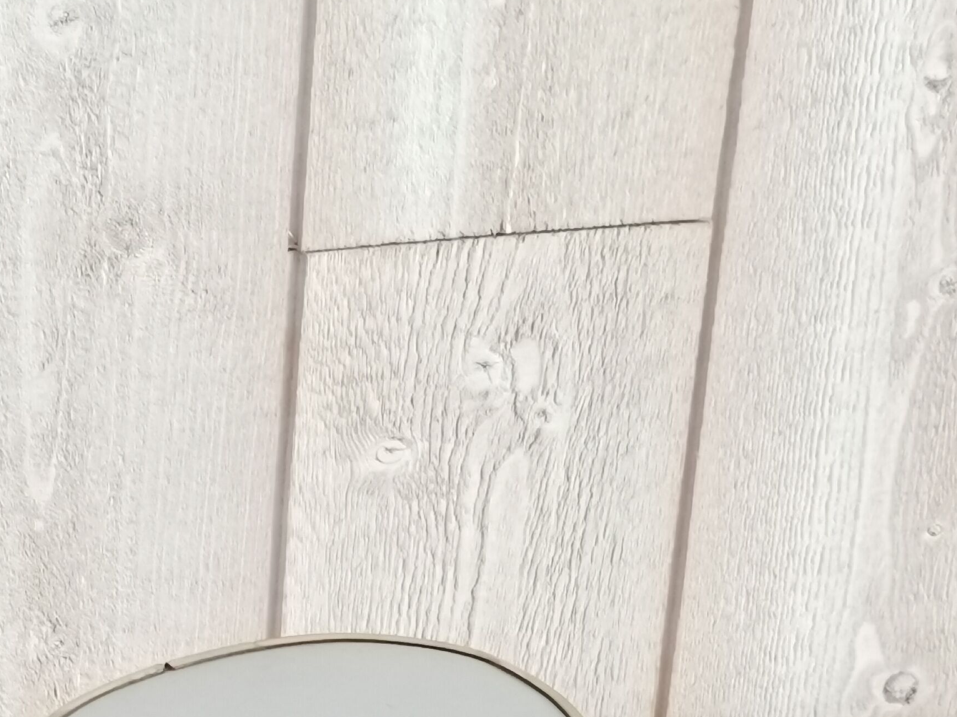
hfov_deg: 17.0
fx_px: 3124
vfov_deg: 12.9
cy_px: 775
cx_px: -12
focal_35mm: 113
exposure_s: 1/100
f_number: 1.8
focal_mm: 4.75
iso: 320
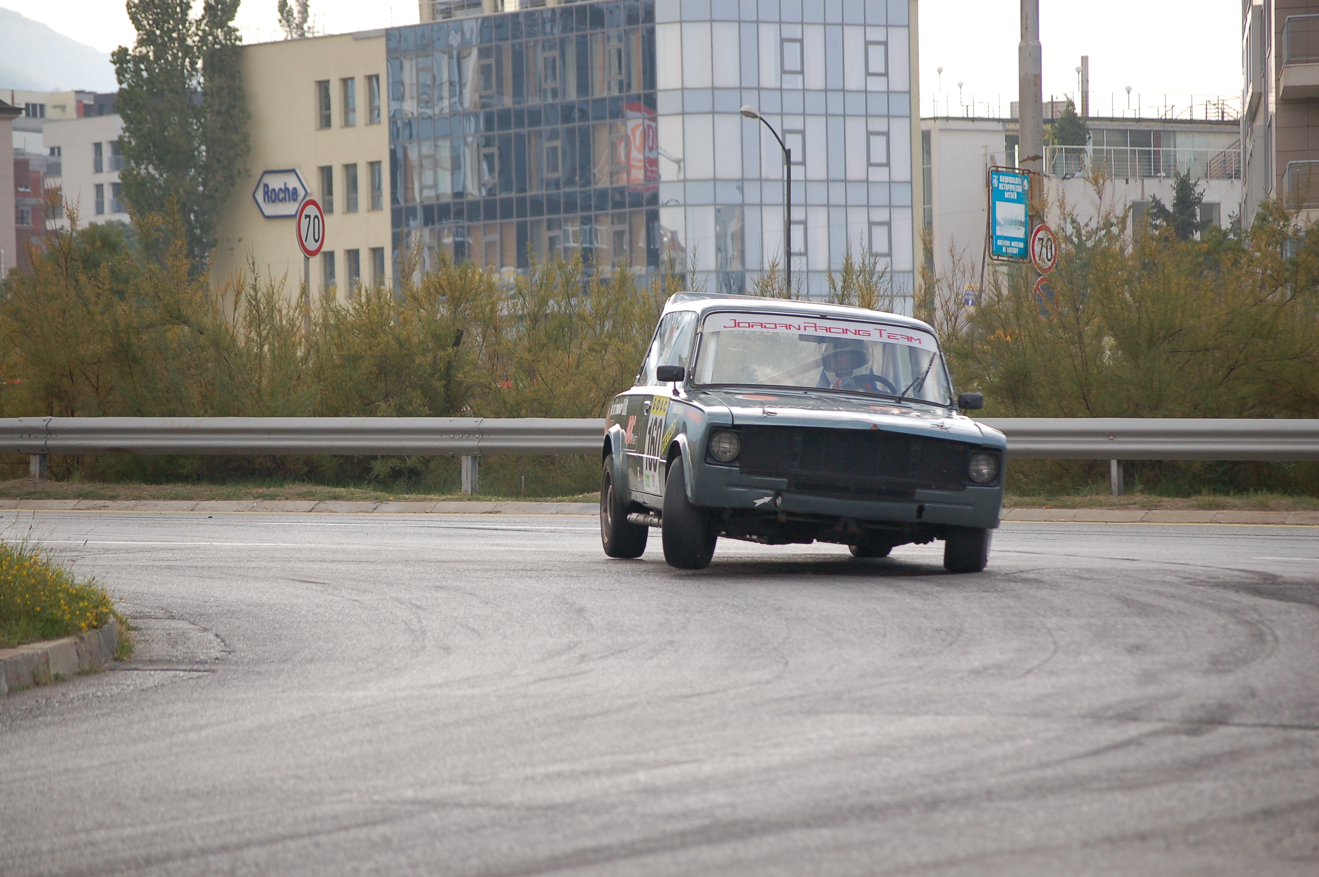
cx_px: 660
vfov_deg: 9.0
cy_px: 438
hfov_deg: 13.4
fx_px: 5601
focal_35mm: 153
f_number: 4.8
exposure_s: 1/800
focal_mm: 102
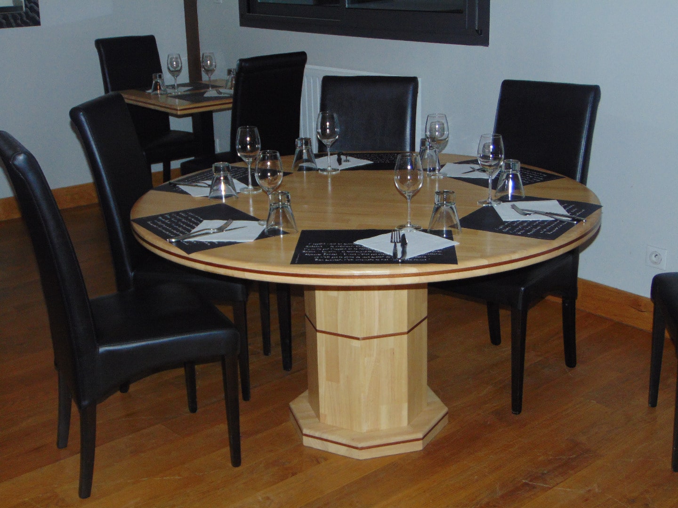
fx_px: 979
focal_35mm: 50
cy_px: 254
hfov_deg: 38.2
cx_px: 339
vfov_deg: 29.1
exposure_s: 1/60
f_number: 3.5
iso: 200
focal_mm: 9
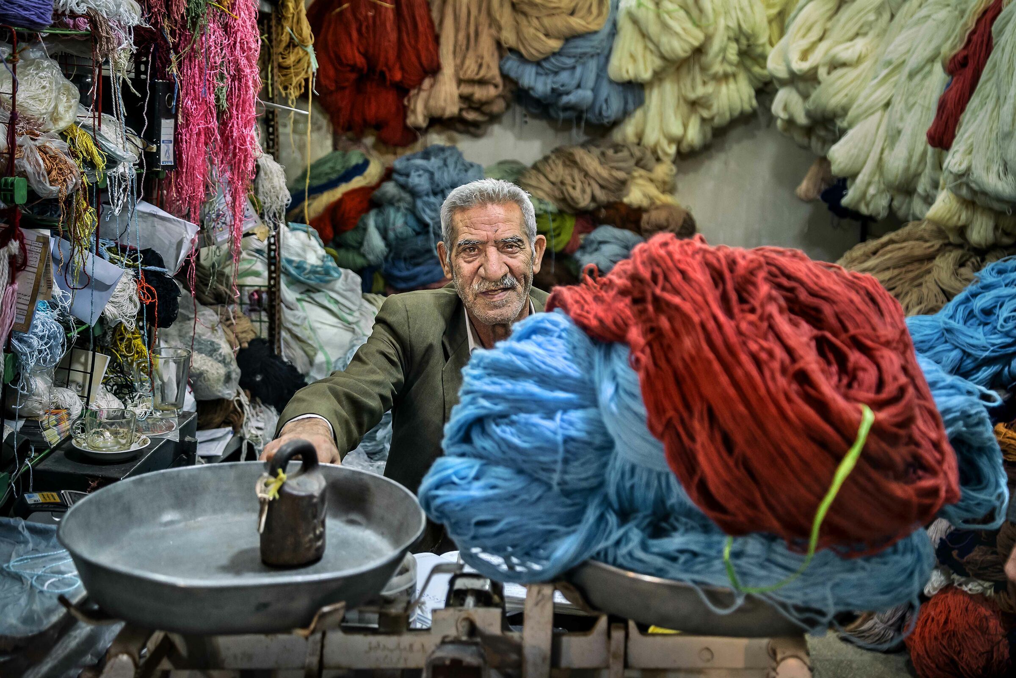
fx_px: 1186
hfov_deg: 46.4
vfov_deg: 31.9
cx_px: 508
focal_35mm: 42
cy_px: 339
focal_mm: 42
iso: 1250
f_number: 4.2
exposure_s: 1/80
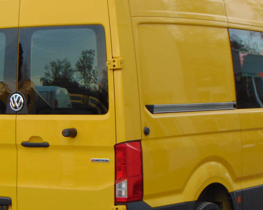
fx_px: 887
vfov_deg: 13.5
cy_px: 117
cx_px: 106
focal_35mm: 114
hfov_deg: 16.8
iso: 80
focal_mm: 9
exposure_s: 1/60
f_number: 3.5
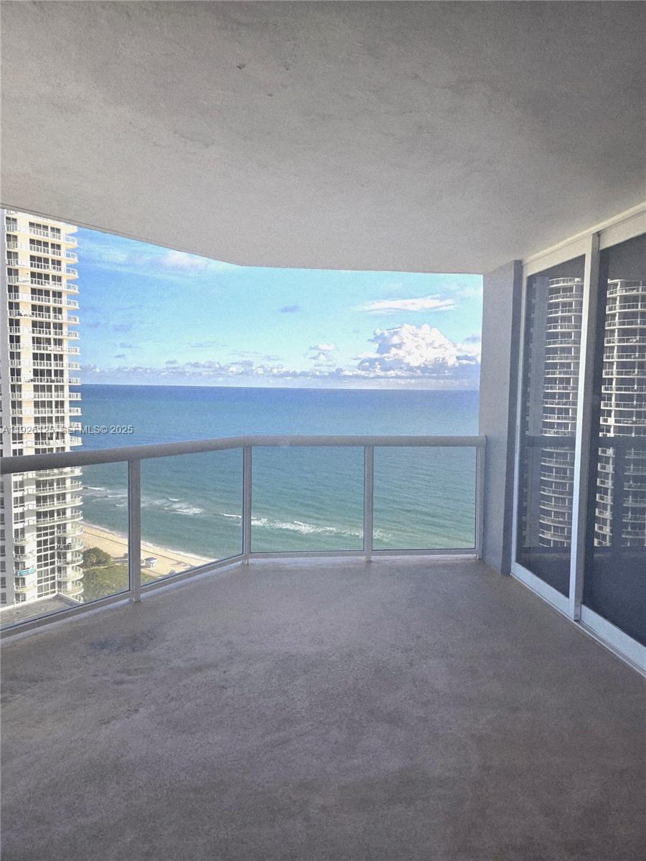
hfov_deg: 58.9
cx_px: 323
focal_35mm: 23
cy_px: 430
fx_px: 572
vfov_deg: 73.9
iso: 12
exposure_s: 1/185
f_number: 1.7
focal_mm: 6.3
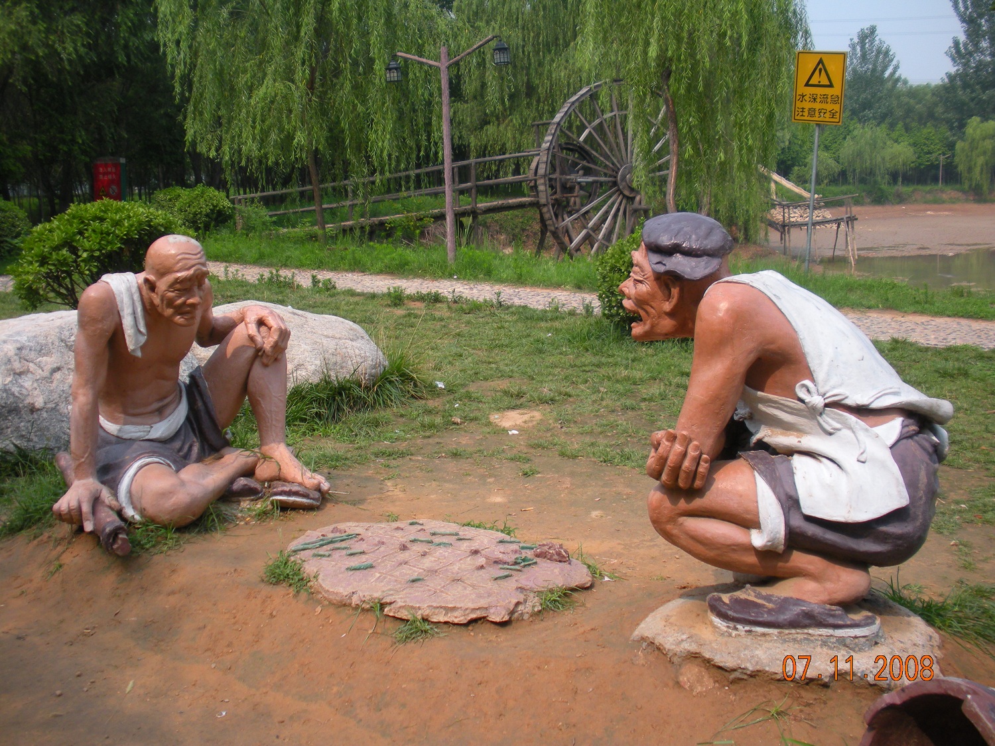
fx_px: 1035
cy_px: 373
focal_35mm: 36
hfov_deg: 51.4
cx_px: 498
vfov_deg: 39.7
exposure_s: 1/486
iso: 64
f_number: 3.5
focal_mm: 6.3
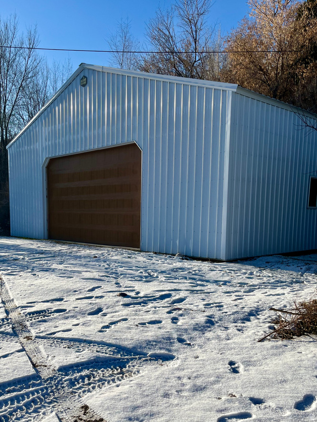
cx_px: 158
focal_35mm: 26
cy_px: 211
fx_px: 317
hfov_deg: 53.1
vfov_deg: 67.3
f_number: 1.6
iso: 50
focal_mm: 5.1
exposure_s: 1/4854
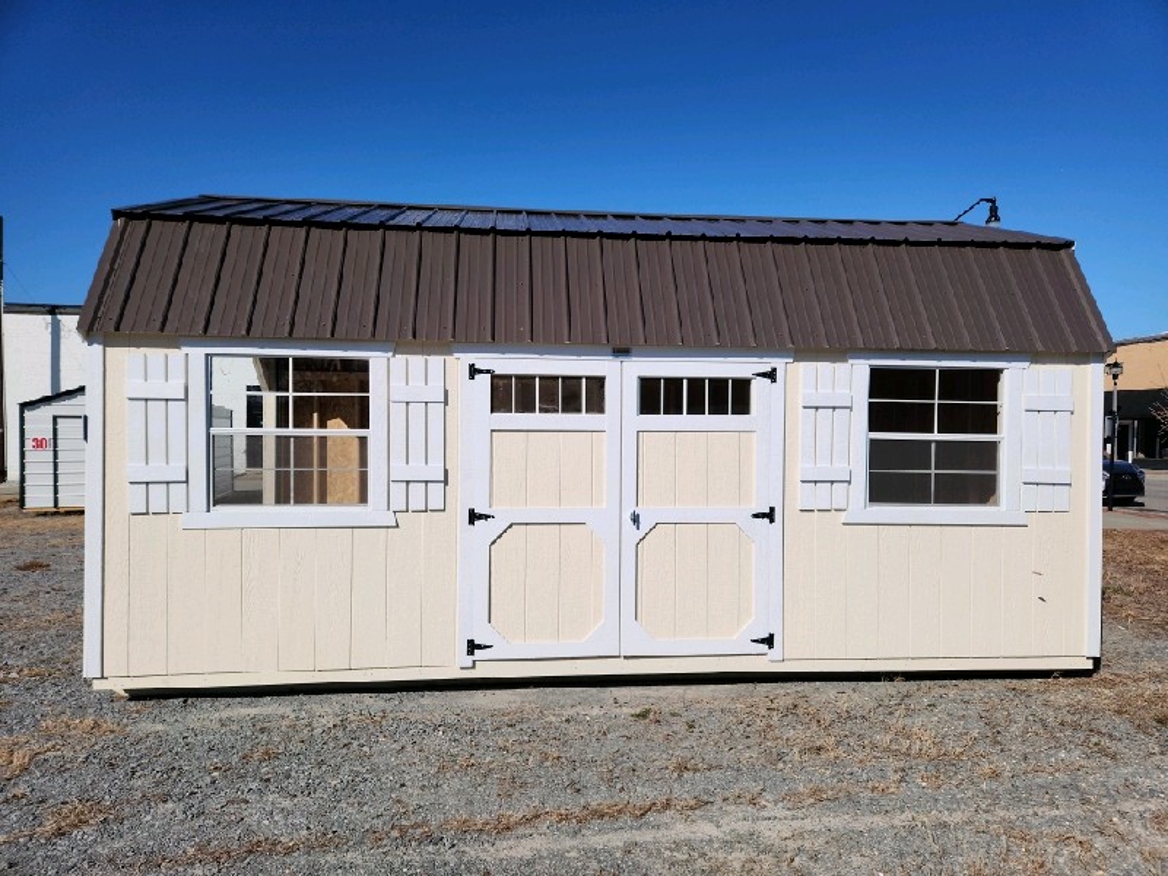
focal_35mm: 23
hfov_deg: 73.9
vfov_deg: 58.9
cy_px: 438
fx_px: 776
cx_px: 584
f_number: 1.8
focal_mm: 5.4
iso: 20
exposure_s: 1/5000
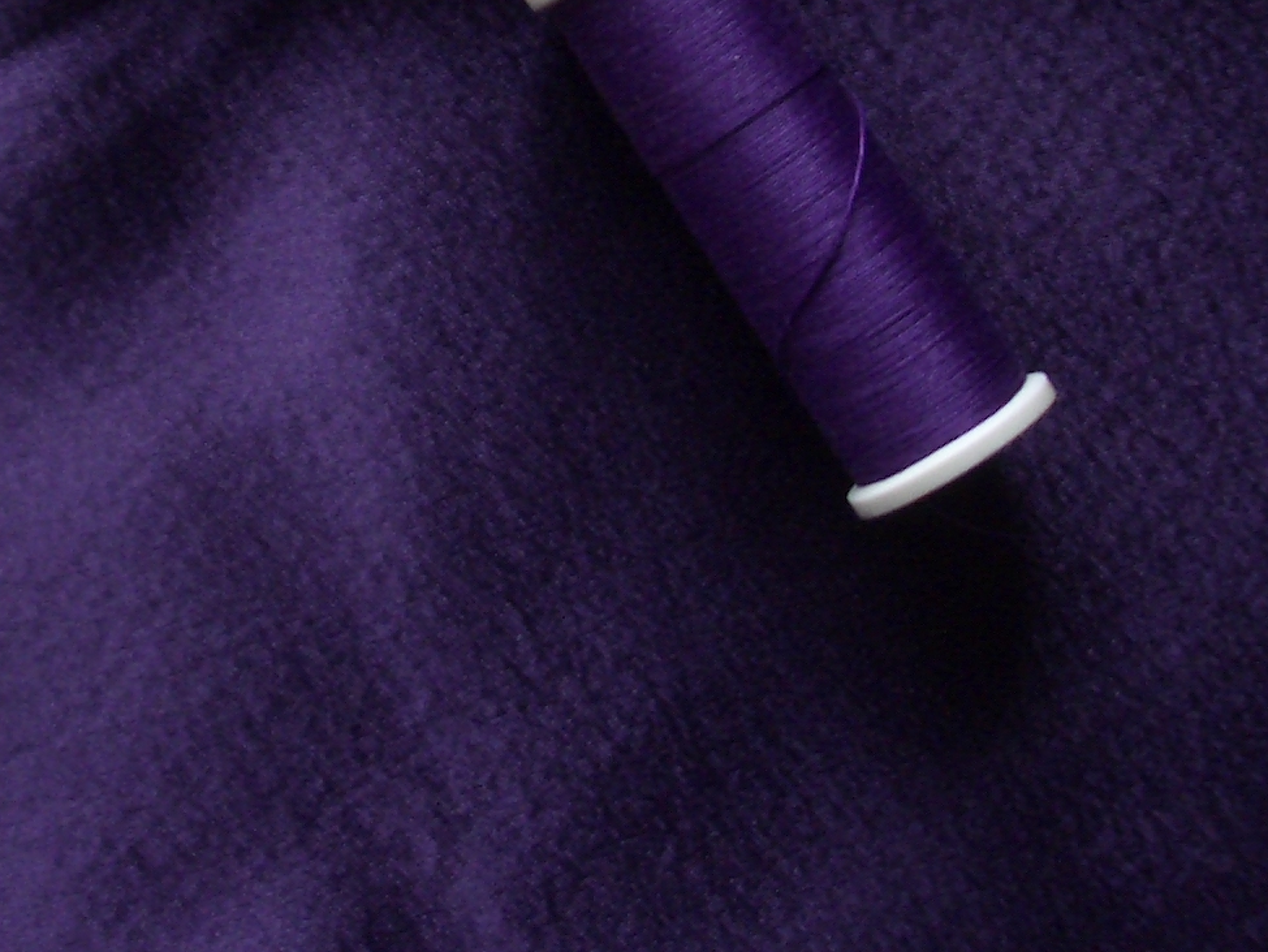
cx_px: 210
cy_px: 100
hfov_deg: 18.8
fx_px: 3774
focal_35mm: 103
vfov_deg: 14.2
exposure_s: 1/8
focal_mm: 8.2
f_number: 3.1
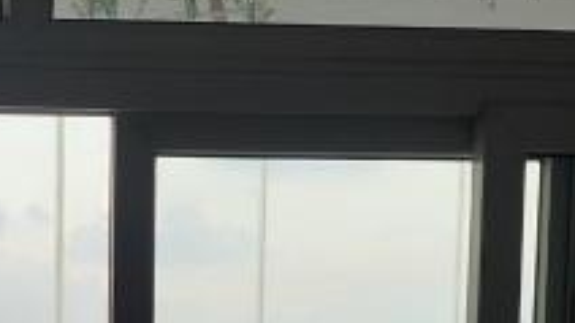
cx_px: 0
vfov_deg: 10.8
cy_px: 622
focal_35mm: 103
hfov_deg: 20.1
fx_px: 1570
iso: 50
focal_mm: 4.71
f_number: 1.79
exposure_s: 1/72.9
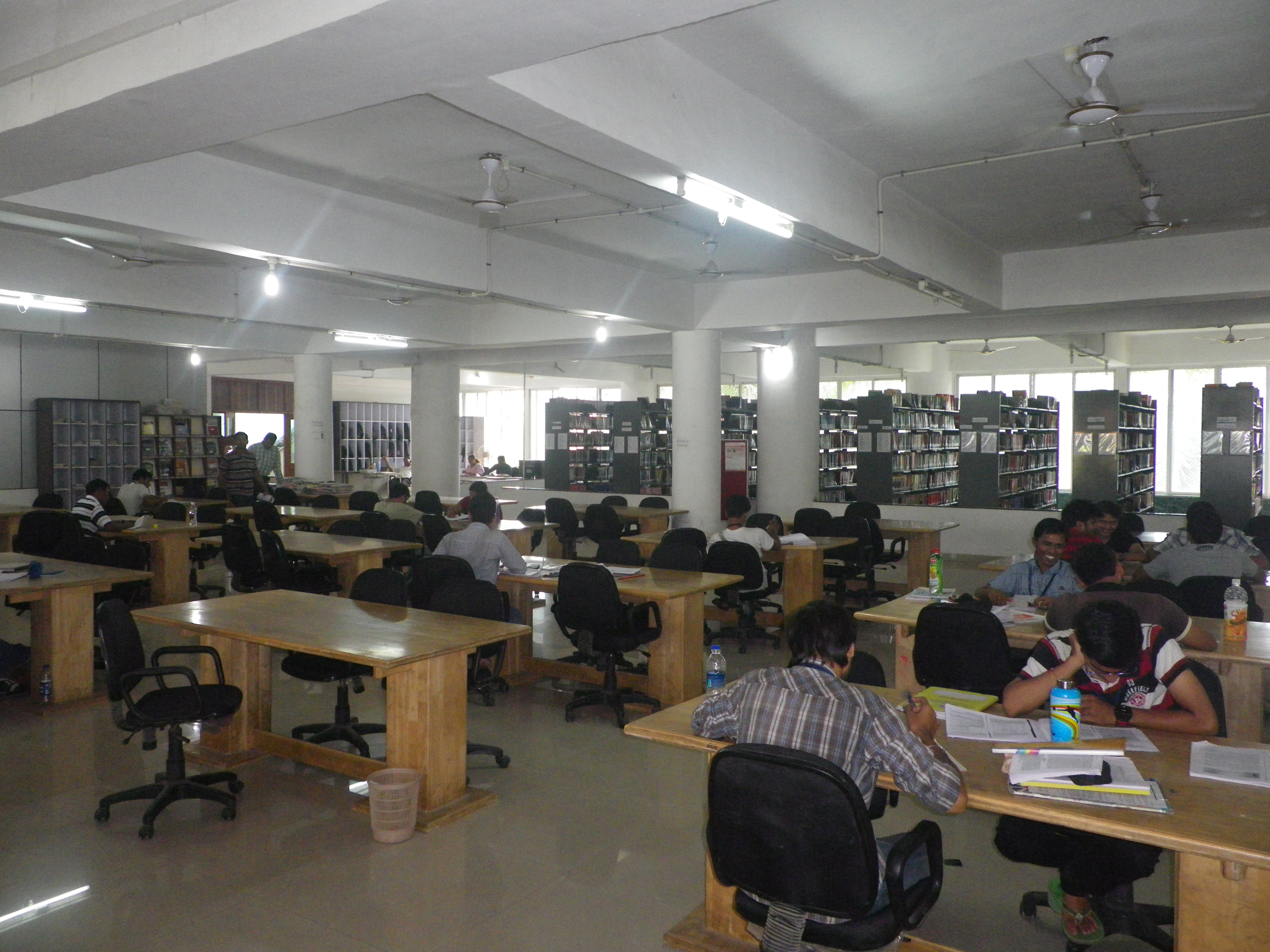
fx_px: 1027
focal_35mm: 28
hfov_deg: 63.4
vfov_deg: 49.7
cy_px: 476
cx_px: 635
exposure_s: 1/60
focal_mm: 4.9
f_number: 2.6
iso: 400
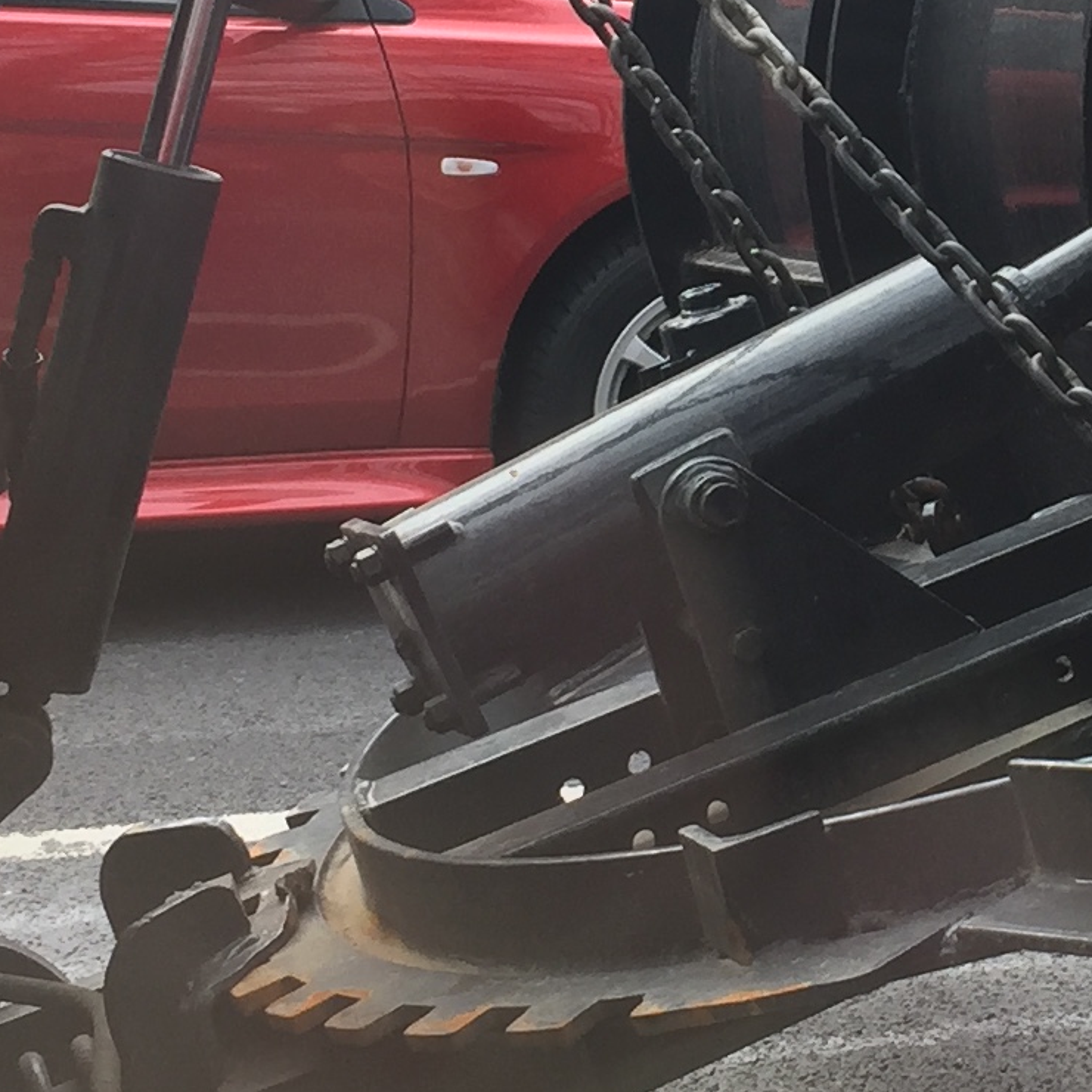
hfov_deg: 15.1
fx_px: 4033
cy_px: 153
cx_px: 1175
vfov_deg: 15.3
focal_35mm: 113
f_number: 2.2
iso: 32
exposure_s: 1/180
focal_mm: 4.15
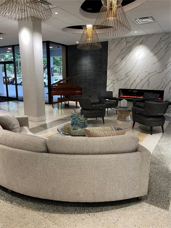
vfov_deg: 67.3
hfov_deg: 53.1
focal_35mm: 26
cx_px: 86
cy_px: 114
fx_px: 171
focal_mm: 5.1
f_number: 1.6
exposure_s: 1/60
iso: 100
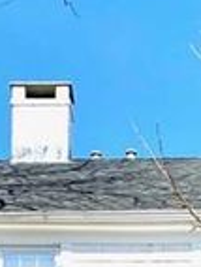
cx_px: 130
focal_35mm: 122
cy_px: 477
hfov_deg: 12.2
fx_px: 942
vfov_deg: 14.3
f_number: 1.8
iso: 32
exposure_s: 1/8197
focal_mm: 4.25
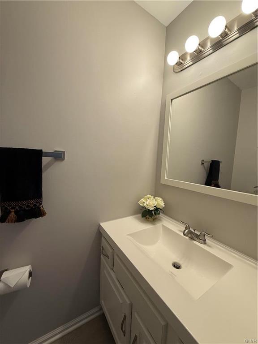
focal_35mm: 14
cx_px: 129
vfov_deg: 102.1
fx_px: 139
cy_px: 172
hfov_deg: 85.7
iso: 100
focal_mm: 2.22
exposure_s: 1/120
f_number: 2.2
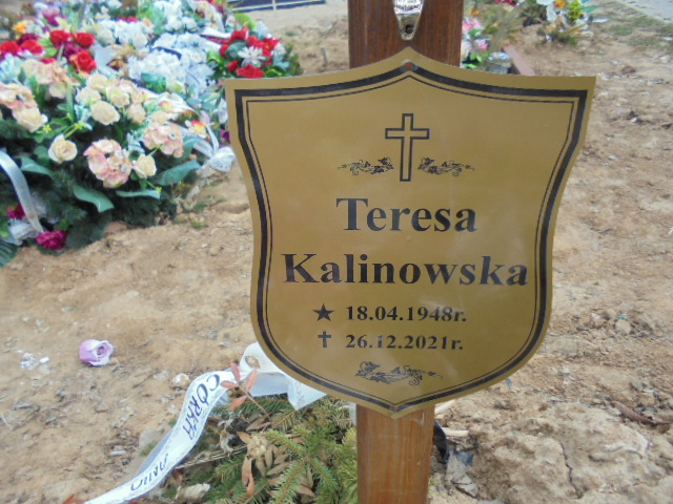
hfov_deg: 67.3
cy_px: 252
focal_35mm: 26
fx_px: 505
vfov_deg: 53.1
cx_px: 336
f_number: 3.5
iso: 100
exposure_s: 1/320
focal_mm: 4.6
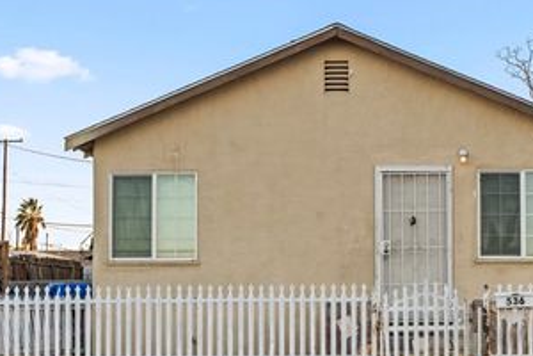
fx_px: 1184
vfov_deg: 17.1
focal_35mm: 80
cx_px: 362
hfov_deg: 25.2
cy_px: 195
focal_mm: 48
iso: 1000
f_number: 9
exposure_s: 1/100
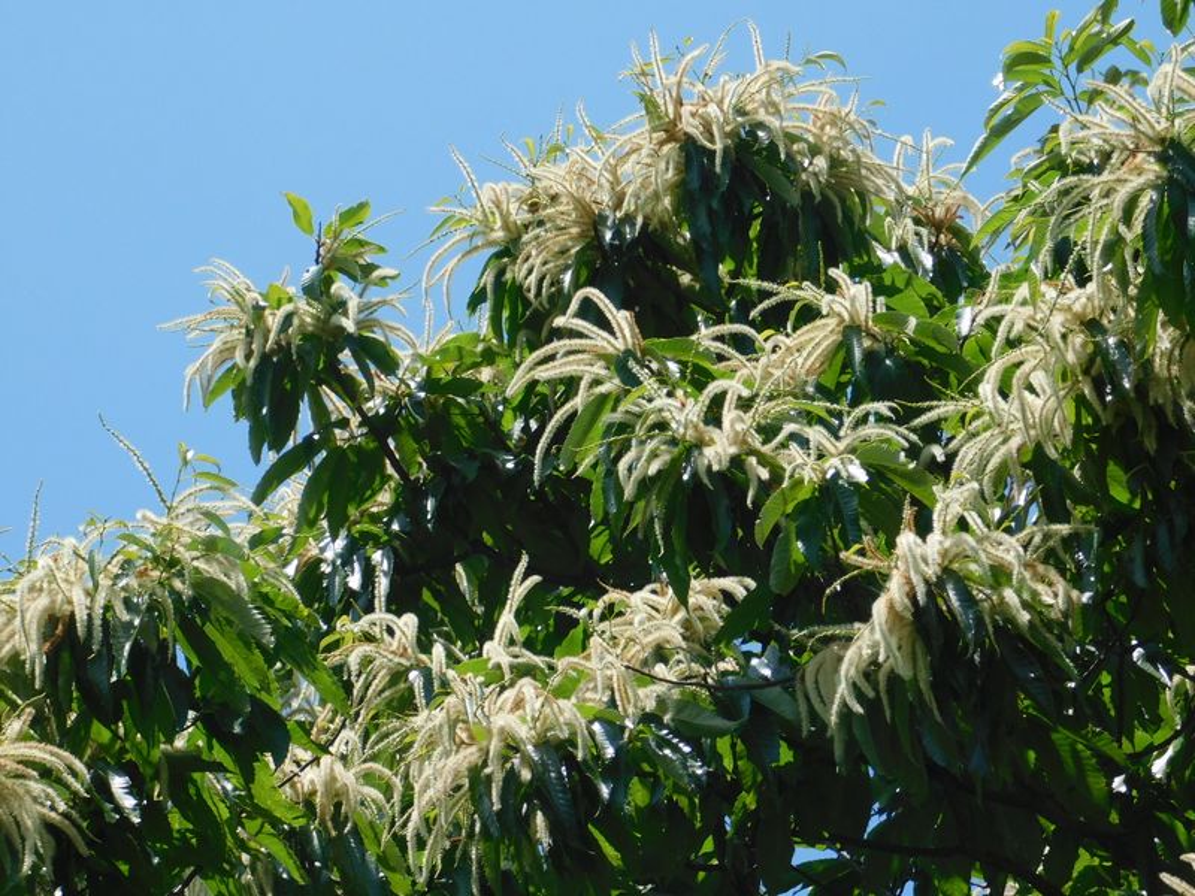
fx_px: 5869
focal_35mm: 170
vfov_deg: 8.7
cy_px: 448
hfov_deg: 11.6
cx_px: 598
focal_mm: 30.1
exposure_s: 1/500
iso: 125
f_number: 5.3
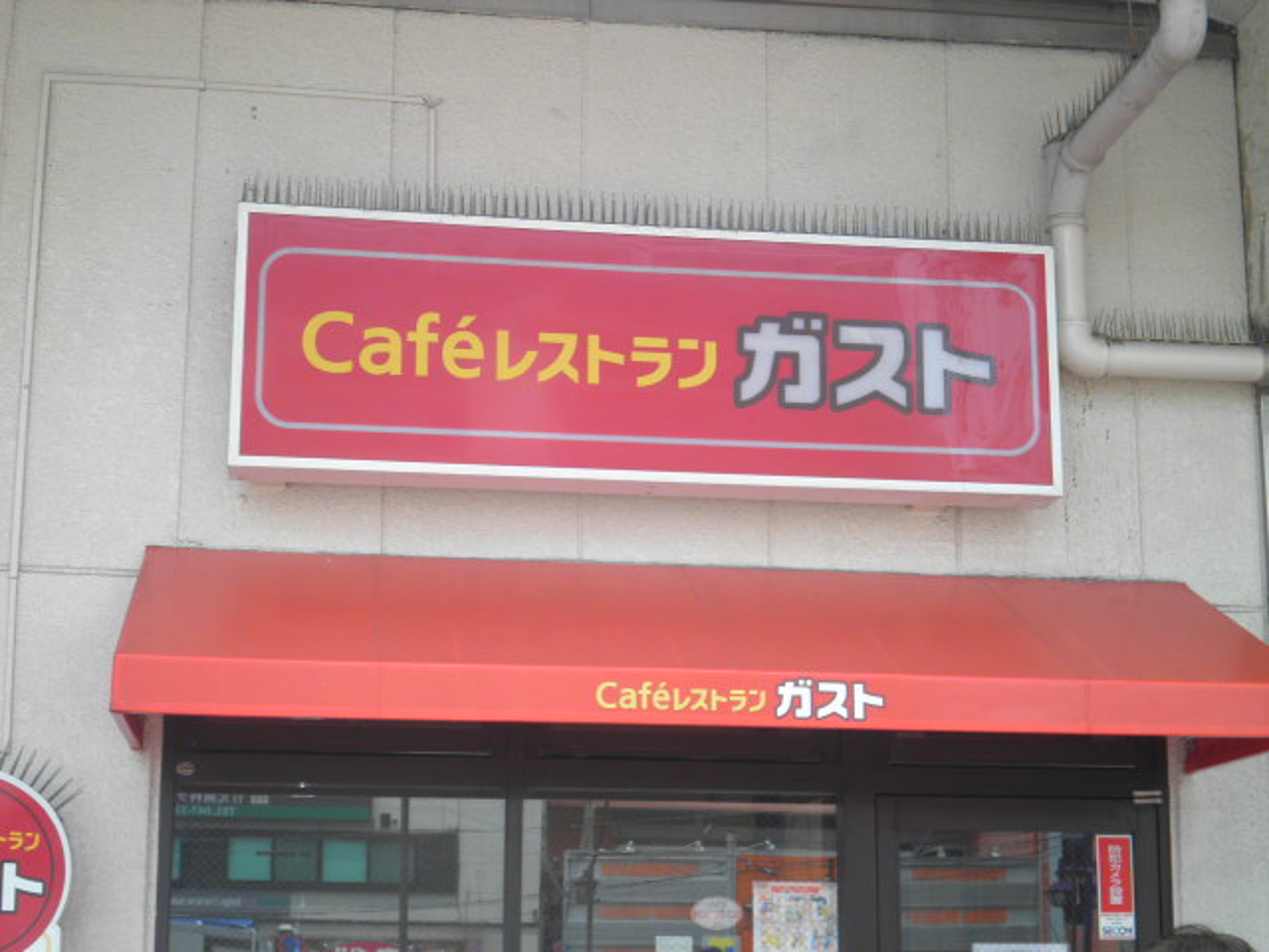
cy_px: 476
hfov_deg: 26.7
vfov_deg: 20.2
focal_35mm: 73
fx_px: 2676
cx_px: 634
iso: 64
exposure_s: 1/100
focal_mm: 13
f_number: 4.4
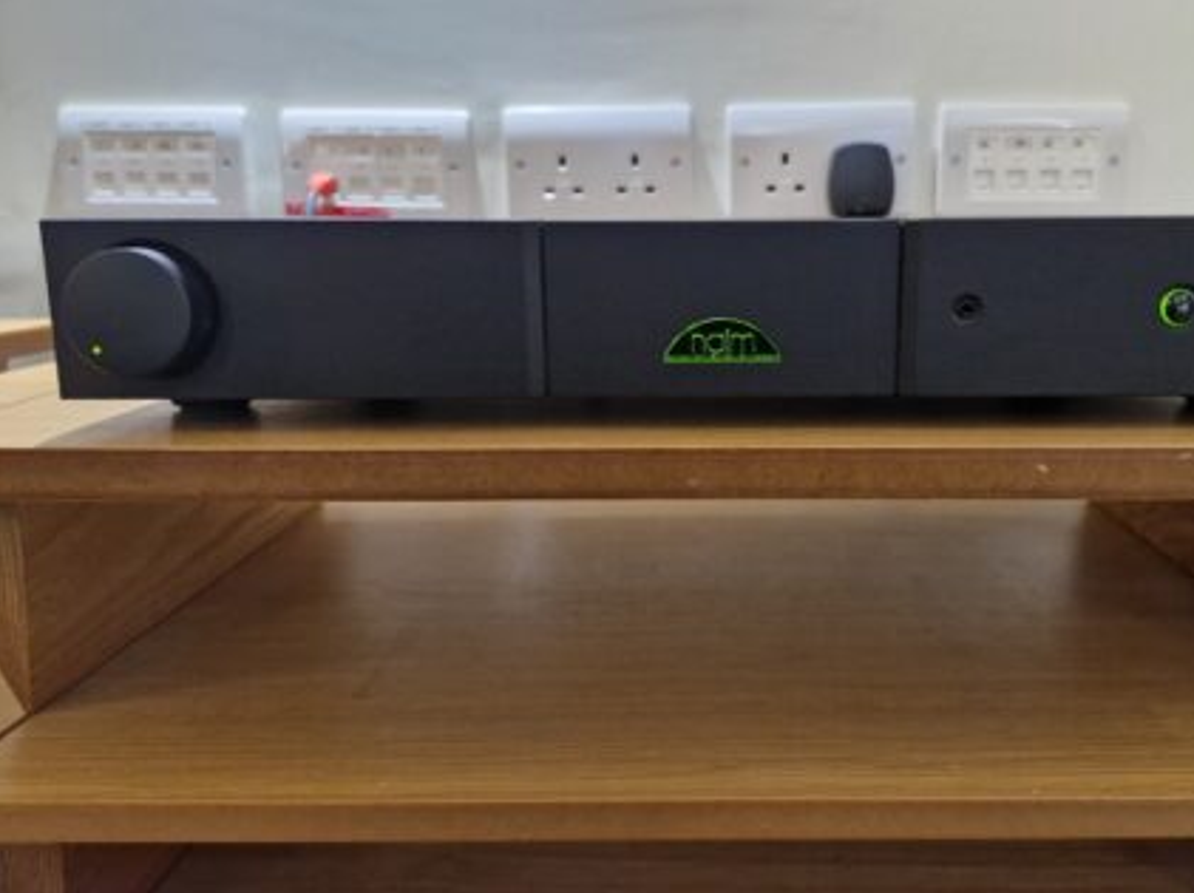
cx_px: 715
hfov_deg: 62.9
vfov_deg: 49.6
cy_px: 397
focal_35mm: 28
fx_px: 965
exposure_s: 1/100
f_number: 1.8
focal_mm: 5.54
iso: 640
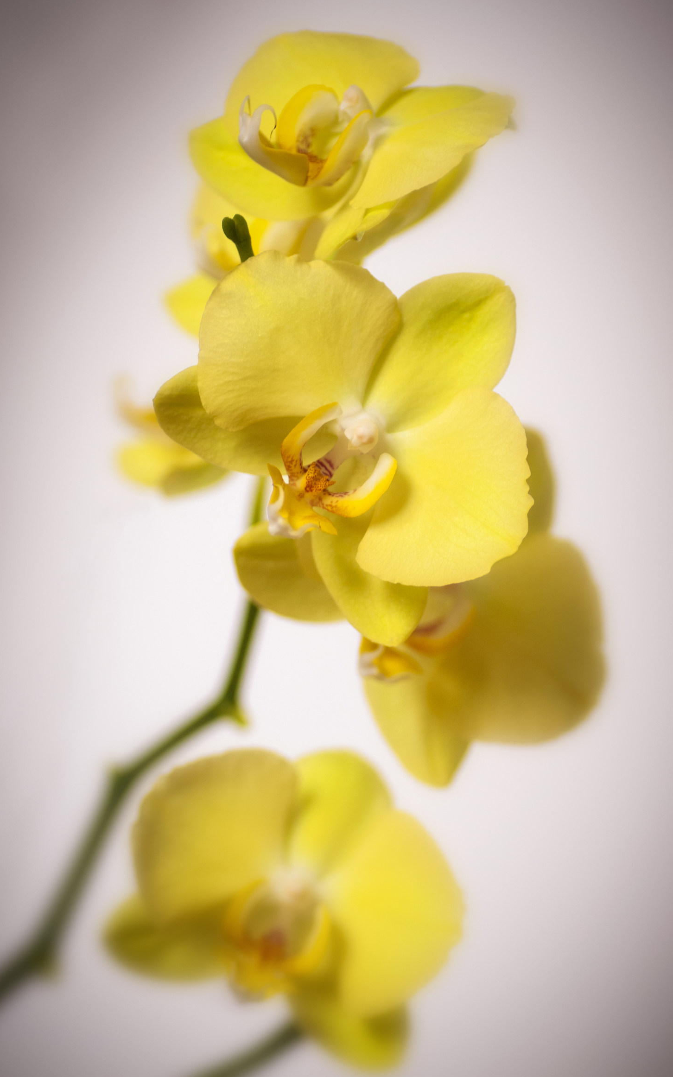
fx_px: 4167
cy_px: 537
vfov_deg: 14.7
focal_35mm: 142
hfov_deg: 9.2
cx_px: 338
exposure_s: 1/40
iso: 200
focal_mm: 90
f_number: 3.5
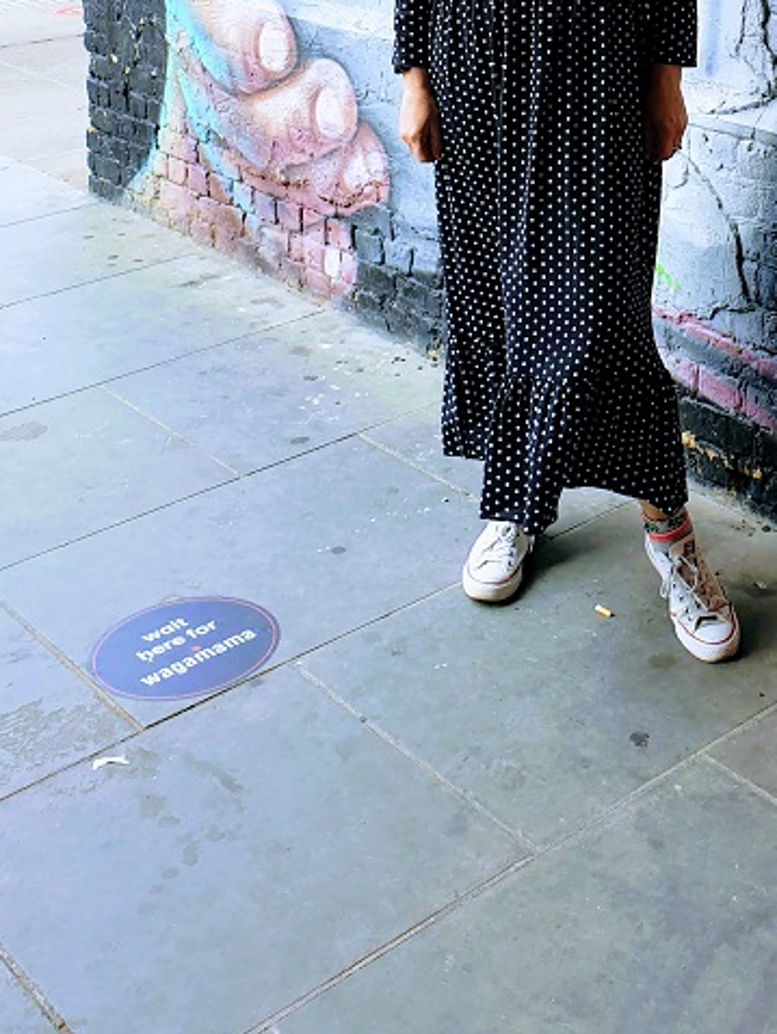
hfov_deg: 24.8
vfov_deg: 29.8
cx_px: 628
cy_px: -108
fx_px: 1734
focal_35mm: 58
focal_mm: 4.3
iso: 50
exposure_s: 1/118
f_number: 2.4
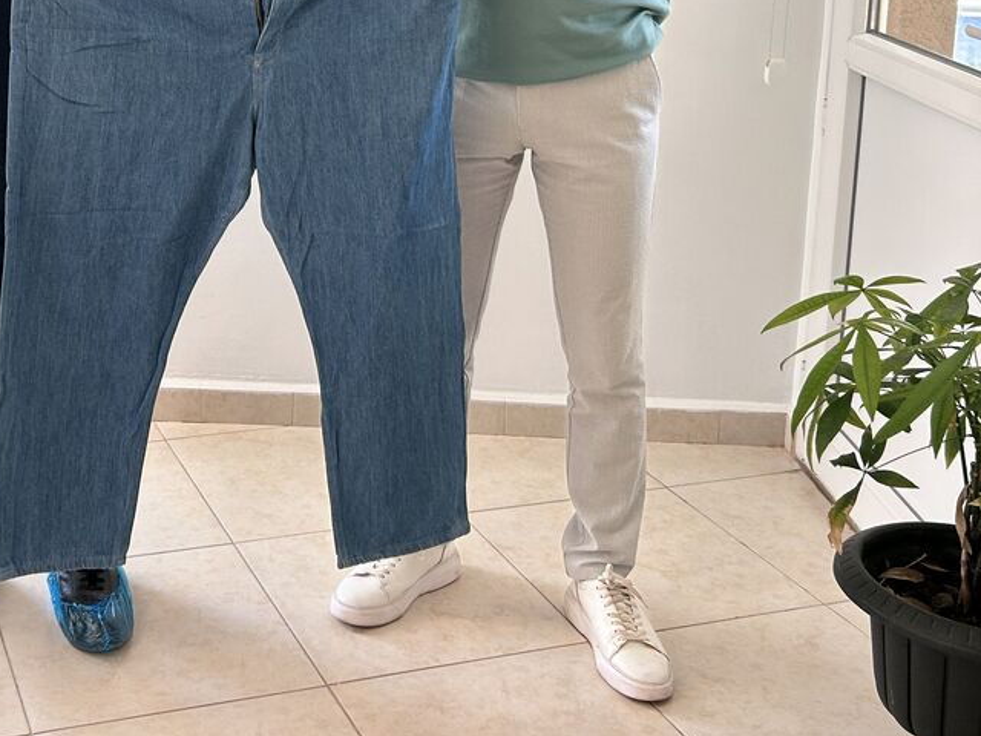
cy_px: 15
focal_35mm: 52
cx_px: 221
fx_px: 1474
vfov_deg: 26.6
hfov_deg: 35.8
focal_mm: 5.7
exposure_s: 1/100
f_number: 1.5
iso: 40
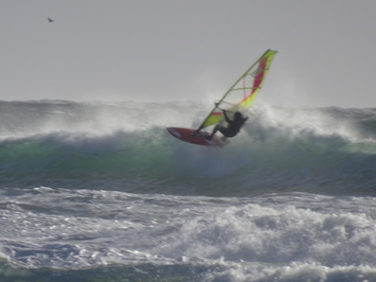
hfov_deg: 1.7
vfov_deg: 1.3
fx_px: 12604
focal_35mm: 1160
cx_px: 207
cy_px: 135
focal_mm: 123
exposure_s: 1/800
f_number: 6.4
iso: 80
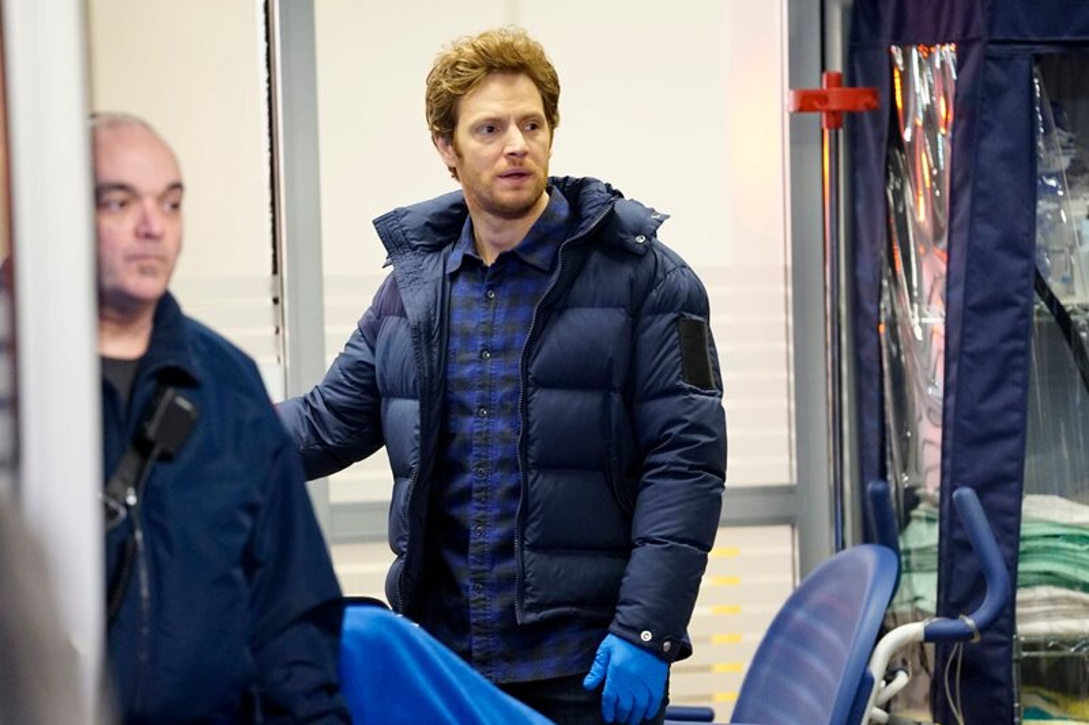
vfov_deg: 6.9
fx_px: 6048
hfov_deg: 10.3
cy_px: 362
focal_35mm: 200
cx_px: 544
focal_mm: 200
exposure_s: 1/160
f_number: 3.2
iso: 6400
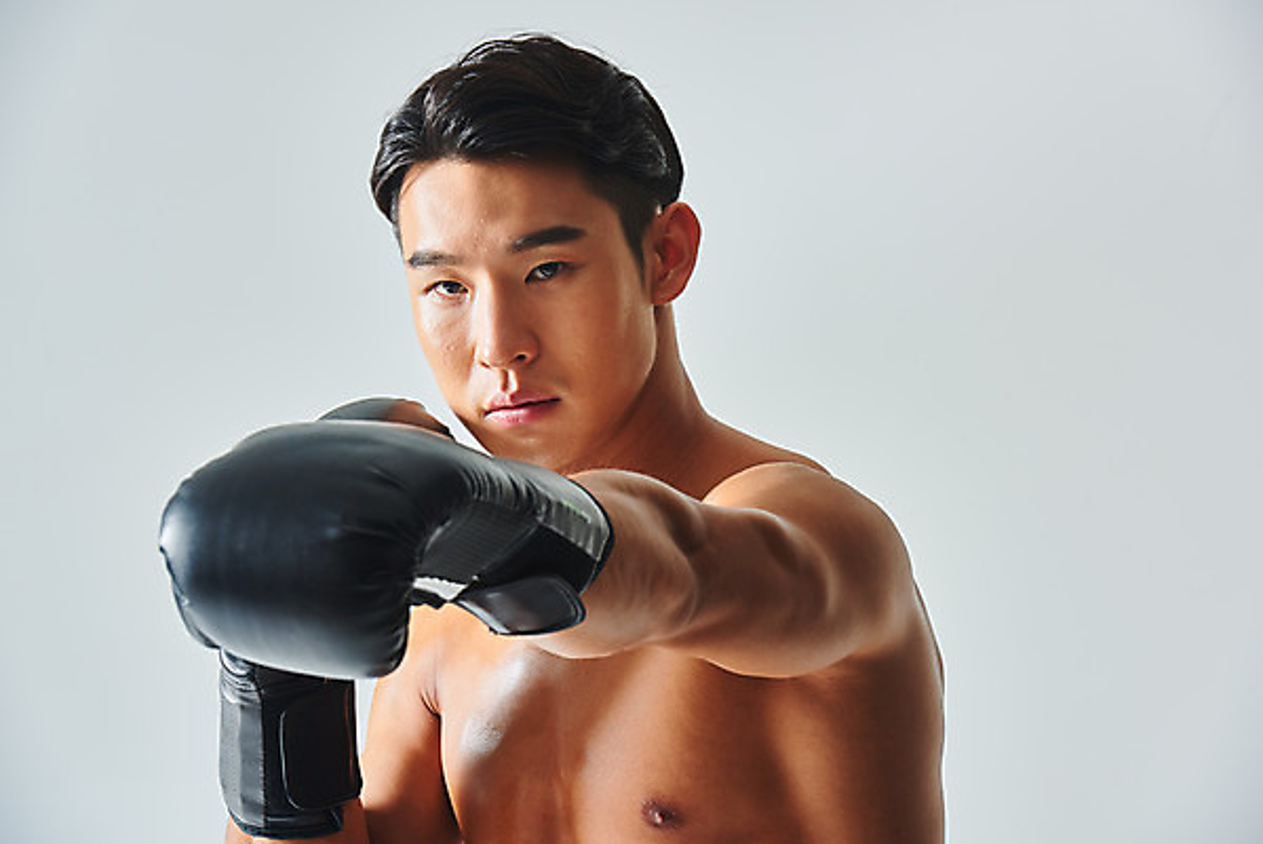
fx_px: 7020
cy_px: 422
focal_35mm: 200
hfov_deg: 10.3
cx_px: 632
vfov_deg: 6.9
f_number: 11
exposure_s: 1/125
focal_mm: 200
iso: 100
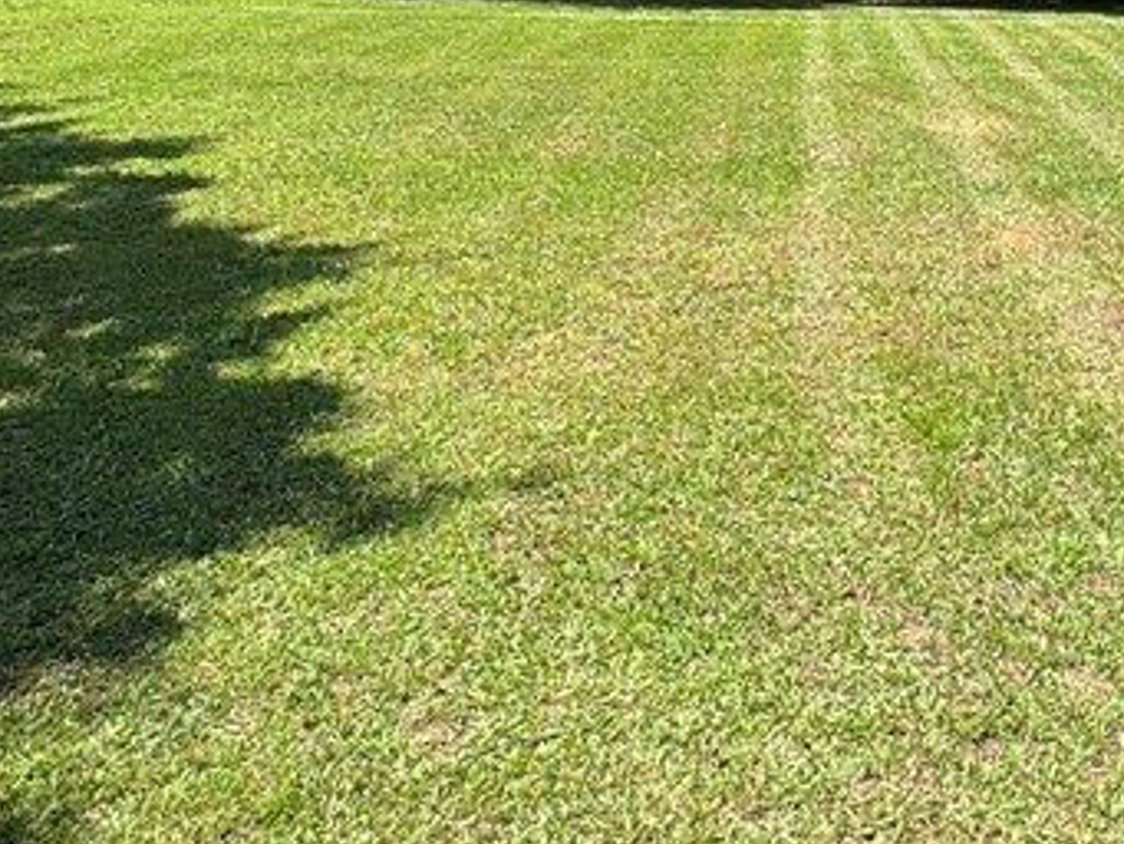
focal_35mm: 42
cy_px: -66
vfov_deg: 30.9
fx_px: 1364
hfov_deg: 42.3
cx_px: 939
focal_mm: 2.22
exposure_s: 1/625
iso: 40
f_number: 2.2
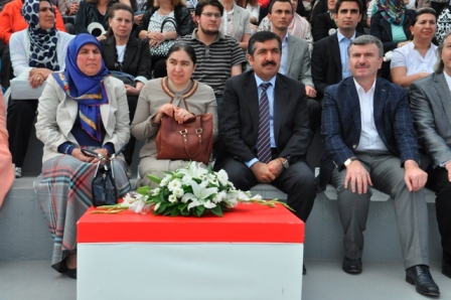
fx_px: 563
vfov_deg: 29.8
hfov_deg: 43.6
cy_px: 150
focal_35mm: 45
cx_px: 226
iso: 1250
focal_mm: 30
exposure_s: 1/500
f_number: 11
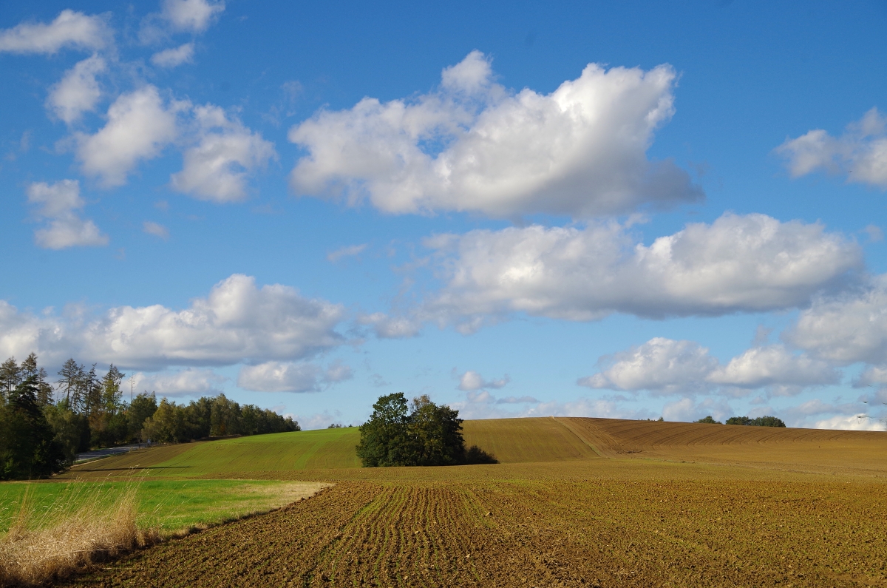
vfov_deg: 18.8
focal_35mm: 72
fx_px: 1770
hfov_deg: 28.1
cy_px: 294
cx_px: 444
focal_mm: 48
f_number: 9
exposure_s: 1/500
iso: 200
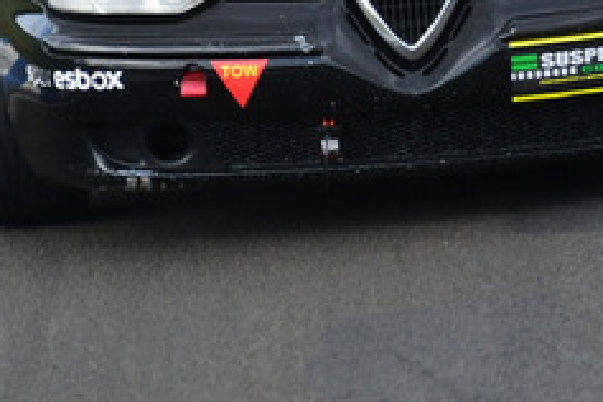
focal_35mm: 2127
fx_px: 35624
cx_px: 336
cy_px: -239
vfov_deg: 0.6
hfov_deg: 1.0
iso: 640
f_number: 7.1
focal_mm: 420
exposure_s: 1/640
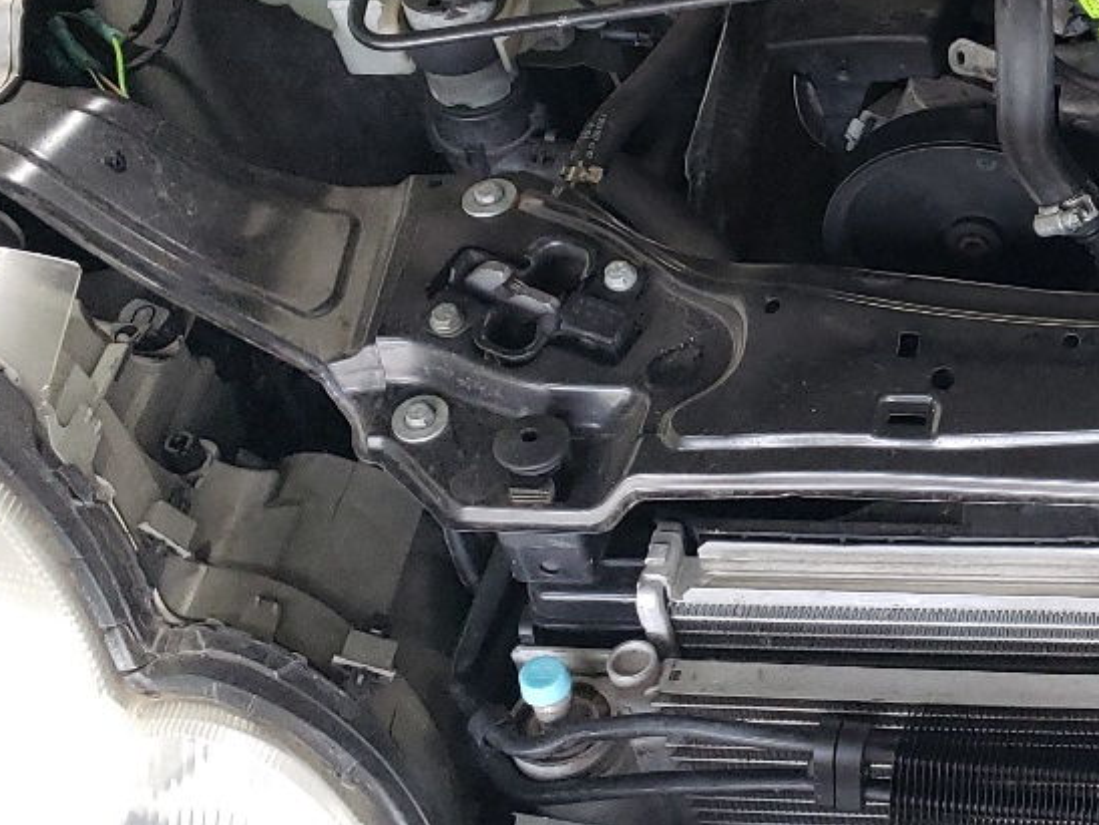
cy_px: 233
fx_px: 2414
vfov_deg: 19.3
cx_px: 1420
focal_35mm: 76
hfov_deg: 22.9
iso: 159
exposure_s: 1/60.2
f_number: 1.5
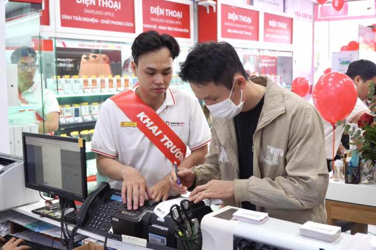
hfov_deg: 55.8
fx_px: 355
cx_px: 188
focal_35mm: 34
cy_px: 125
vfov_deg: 38.9
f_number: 4
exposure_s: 1/80
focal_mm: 23
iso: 500
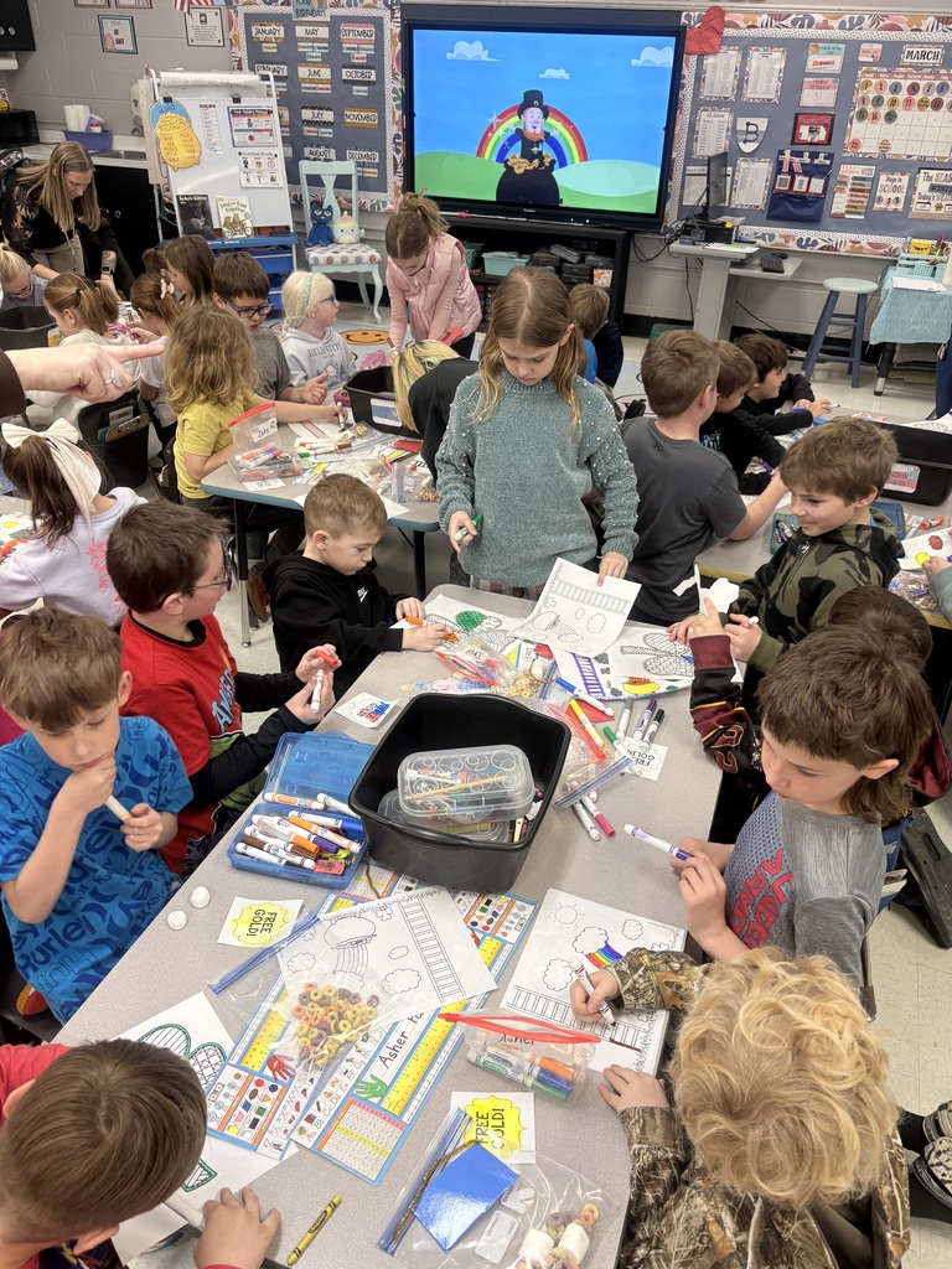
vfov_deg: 67.3
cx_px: 476
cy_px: 634
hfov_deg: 53.1
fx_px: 953
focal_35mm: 26
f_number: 1.6
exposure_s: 1/90
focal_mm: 5.96
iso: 125
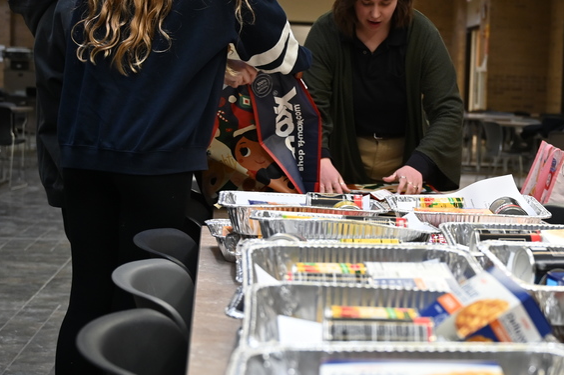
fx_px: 1220
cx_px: 454
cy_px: 220
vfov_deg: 17.4
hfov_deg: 25.6
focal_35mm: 78
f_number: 4
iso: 1250
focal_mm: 43
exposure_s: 1/125
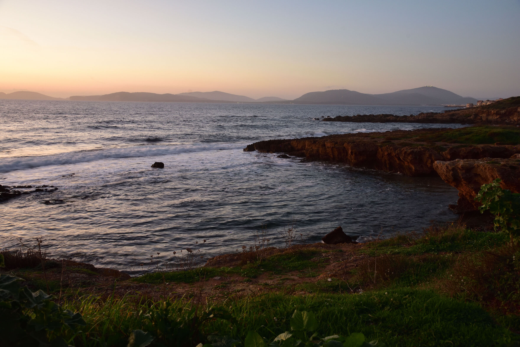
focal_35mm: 32
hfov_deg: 58.7
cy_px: 174
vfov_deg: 41.1
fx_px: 462
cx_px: 260
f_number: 8
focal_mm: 32
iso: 1000
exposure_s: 1/5
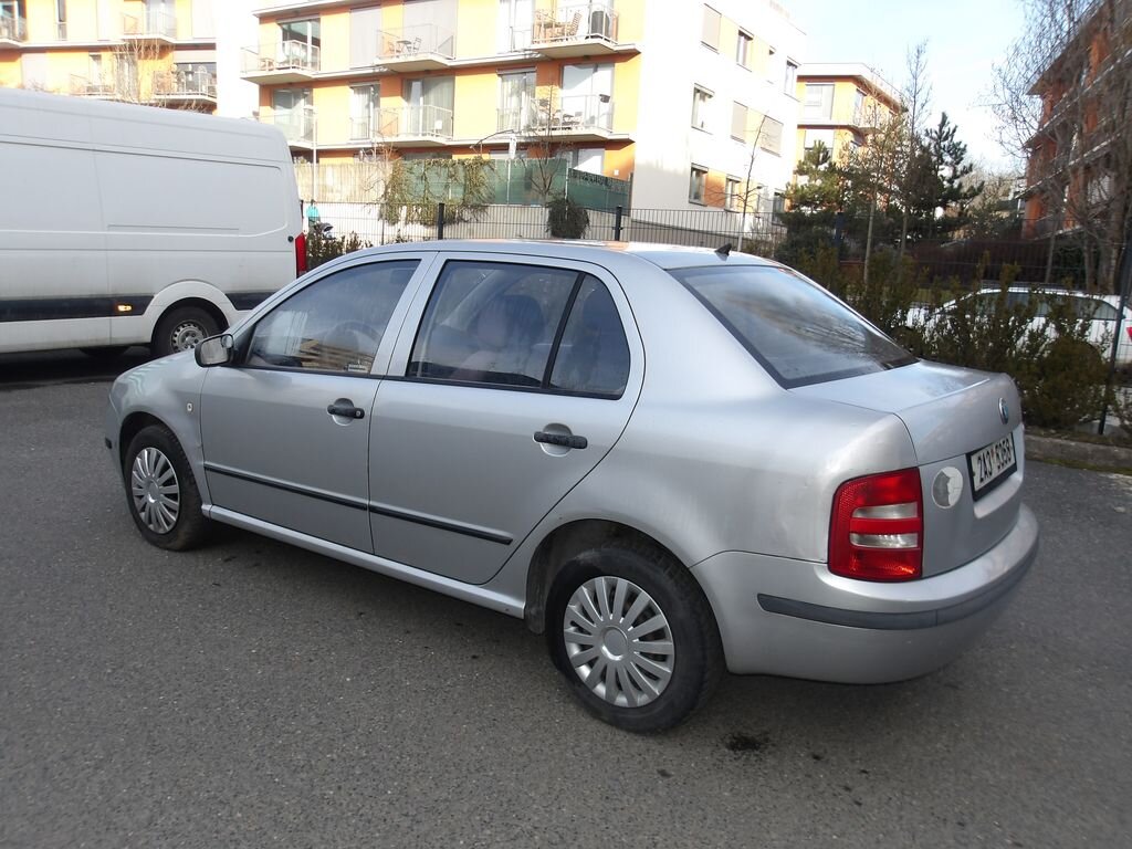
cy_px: 424
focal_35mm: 27
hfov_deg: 65.3
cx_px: 566
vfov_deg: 51.4
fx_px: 883
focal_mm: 4.9
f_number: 3
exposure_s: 1/429
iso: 100
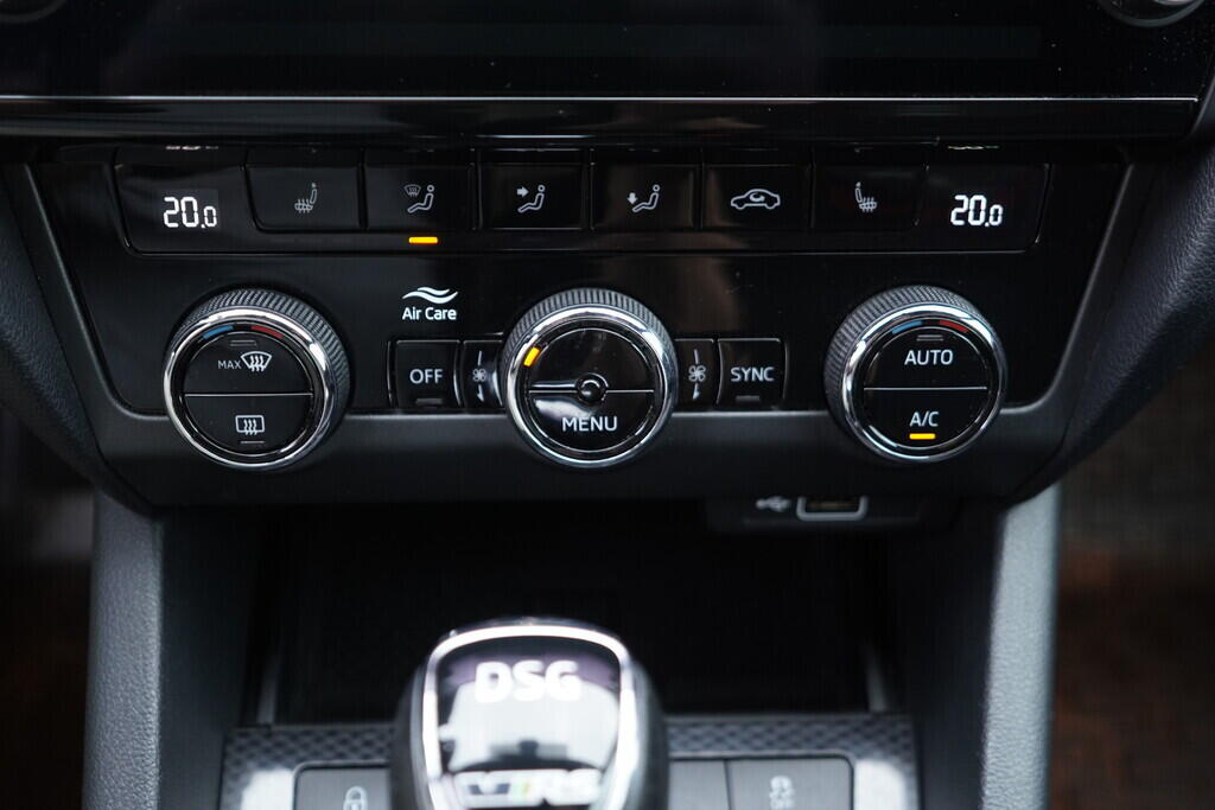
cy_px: 405
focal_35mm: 36
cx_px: 608
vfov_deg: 36.9
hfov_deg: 53.1
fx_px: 1215
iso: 500
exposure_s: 1/40
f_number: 2.8
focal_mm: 24
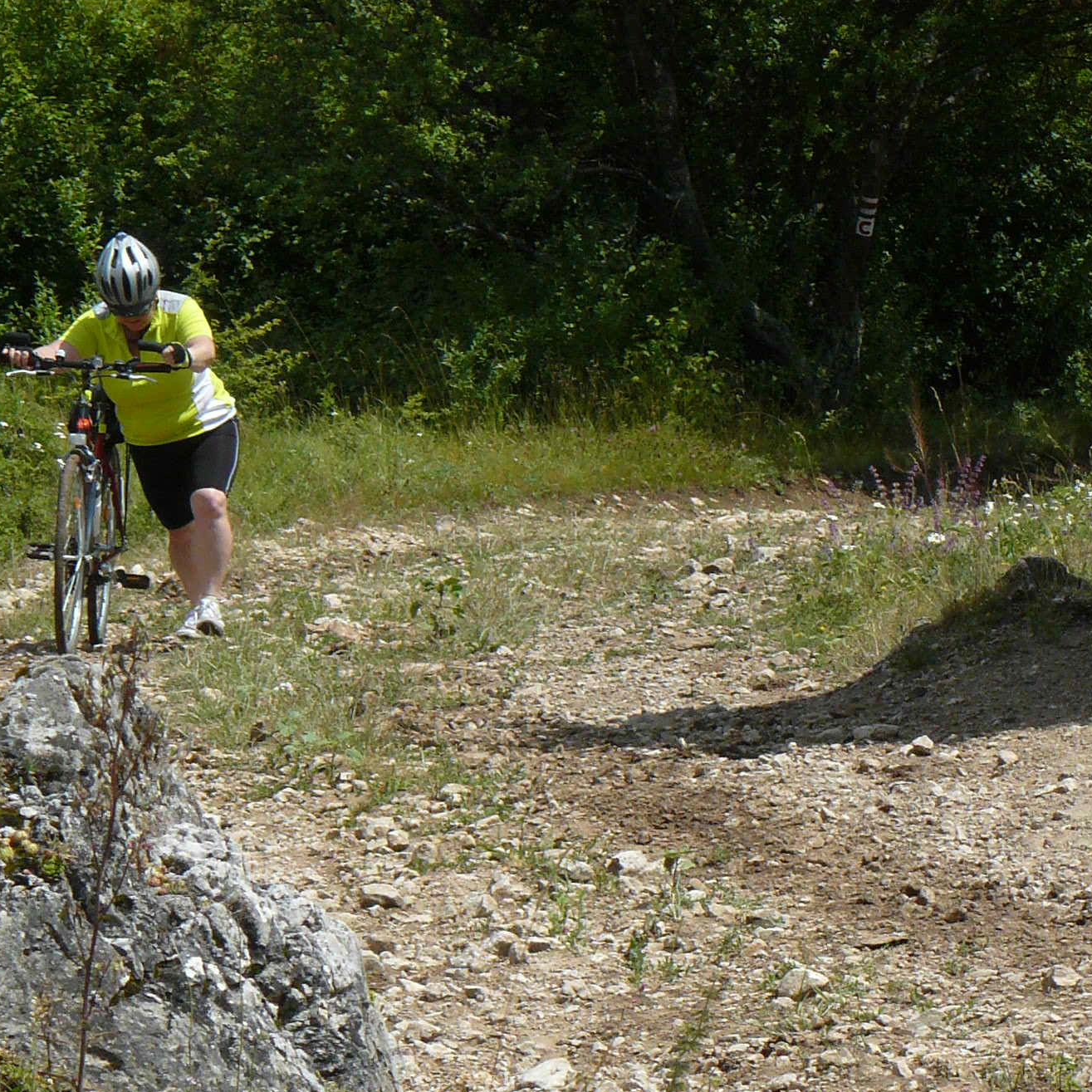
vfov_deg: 7.8
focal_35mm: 225
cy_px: 611
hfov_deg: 7.8
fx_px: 8030
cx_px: 311
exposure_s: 1/500
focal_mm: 18.2
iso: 100
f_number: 5.6
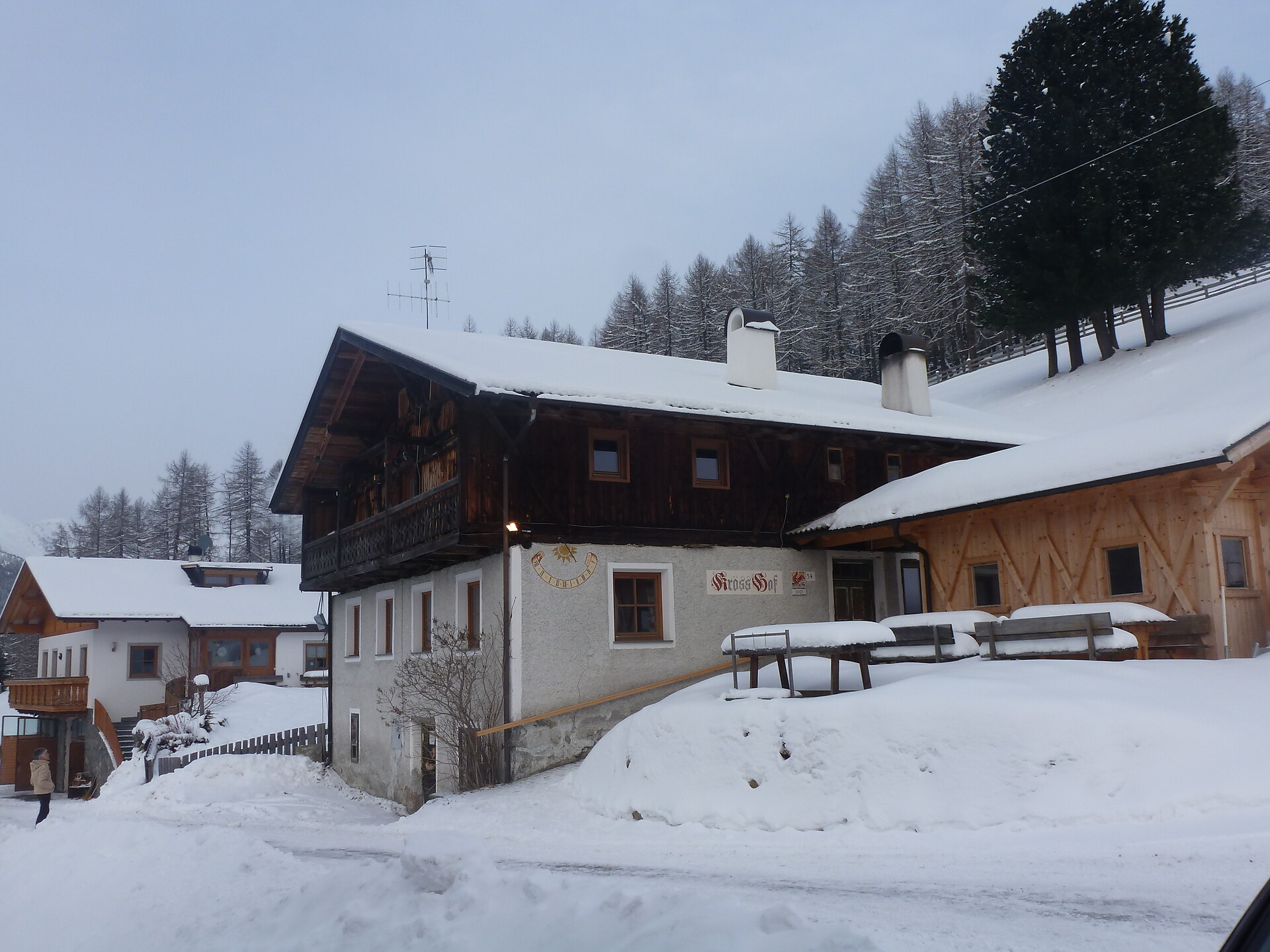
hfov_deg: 60.0
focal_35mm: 30
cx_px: 635
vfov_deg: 46.8
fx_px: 1101
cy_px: 476
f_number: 4
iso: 100
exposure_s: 1/400
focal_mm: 5.4
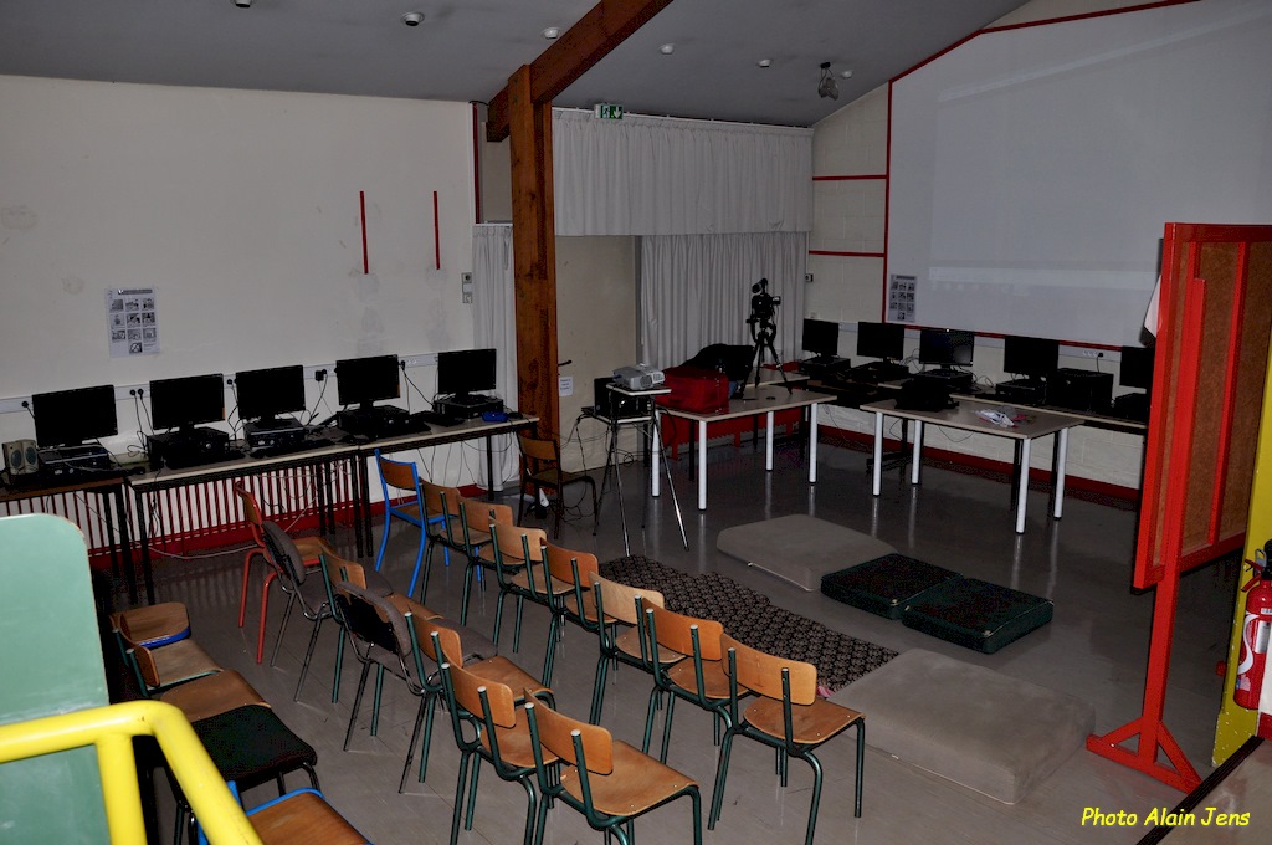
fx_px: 953
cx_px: 636
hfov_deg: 67.4
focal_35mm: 27
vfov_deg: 47.8
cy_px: 422
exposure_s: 1/160
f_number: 8
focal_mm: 18
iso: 320
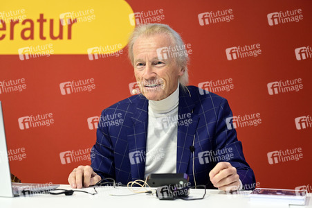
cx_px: 156
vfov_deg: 19.4
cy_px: 104
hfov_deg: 28.9
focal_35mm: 70
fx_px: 606
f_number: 3.5
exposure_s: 1/250
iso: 1250
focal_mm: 70
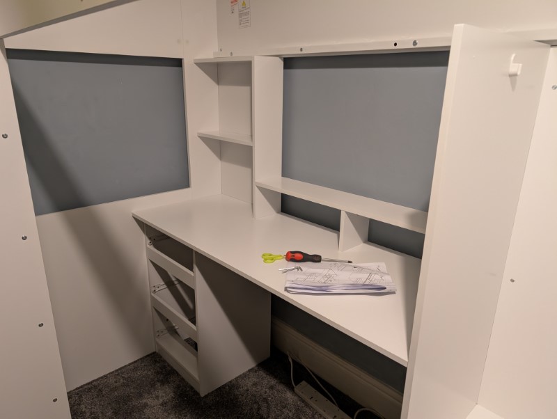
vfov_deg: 56.9
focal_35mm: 24
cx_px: 278
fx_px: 387
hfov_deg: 71.5
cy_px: 210
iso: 239
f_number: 1.68
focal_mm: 6.9
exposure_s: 1/23.8
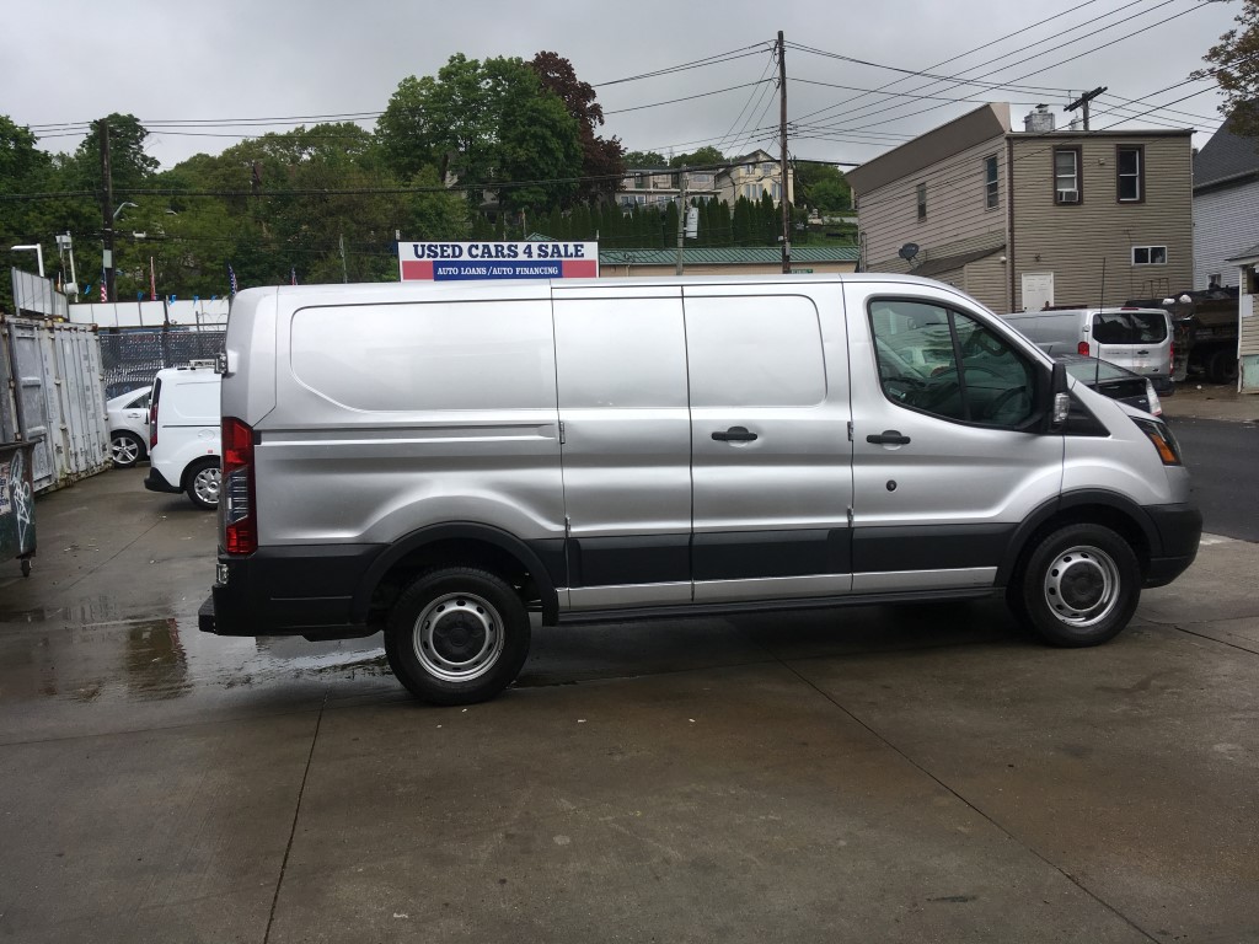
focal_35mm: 29
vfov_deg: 48.2
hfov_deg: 61.7
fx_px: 1055
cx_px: 630
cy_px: 472
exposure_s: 1/519
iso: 25
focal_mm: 4.15
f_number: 2.2
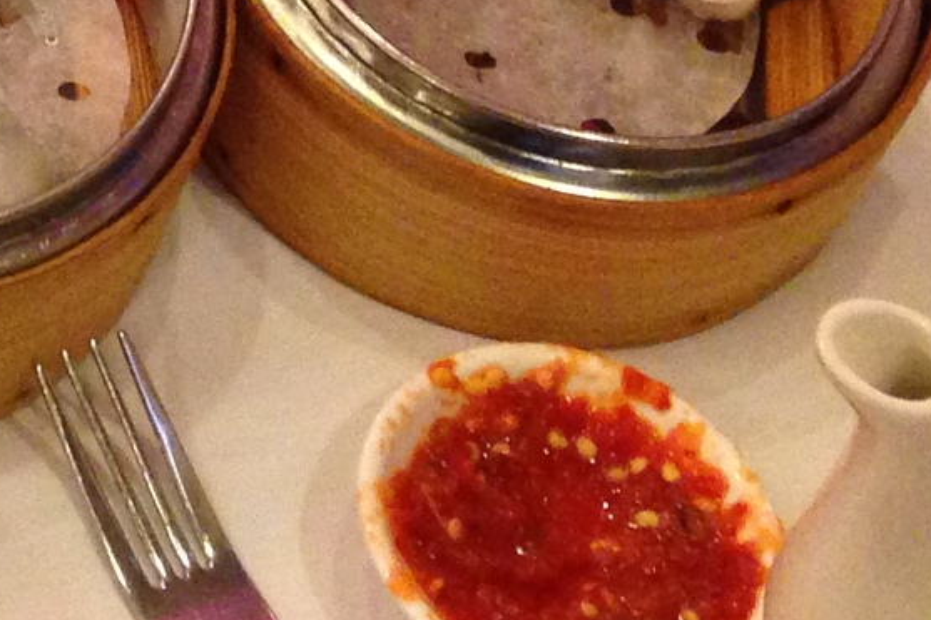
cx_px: -878
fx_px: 3981
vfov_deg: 8.7
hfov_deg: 12.0
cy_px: -270
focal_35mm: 154
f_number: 2.4
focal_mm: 4.12
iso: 320
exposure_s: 1/20
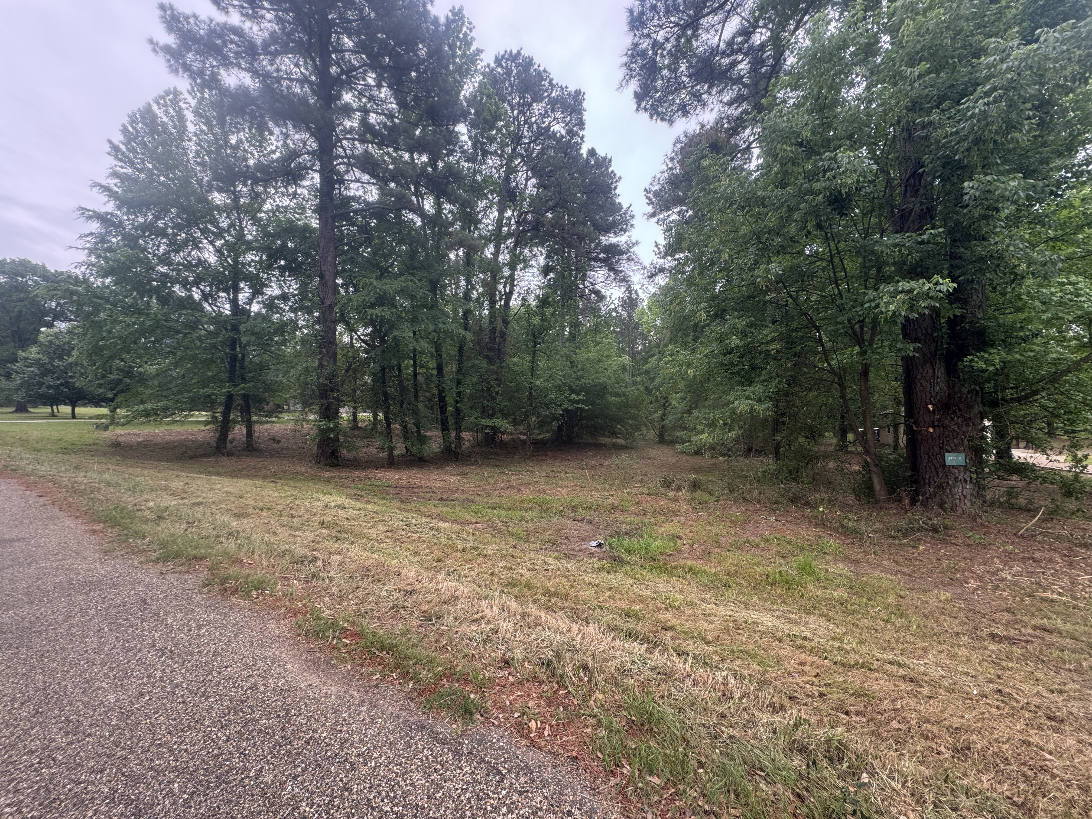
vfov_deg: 85.7
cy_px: 410
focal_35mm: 14
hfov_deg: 102.1
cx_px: 546
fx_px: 442
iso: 80
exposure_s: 1/99
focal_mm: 2.22
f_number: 2.2
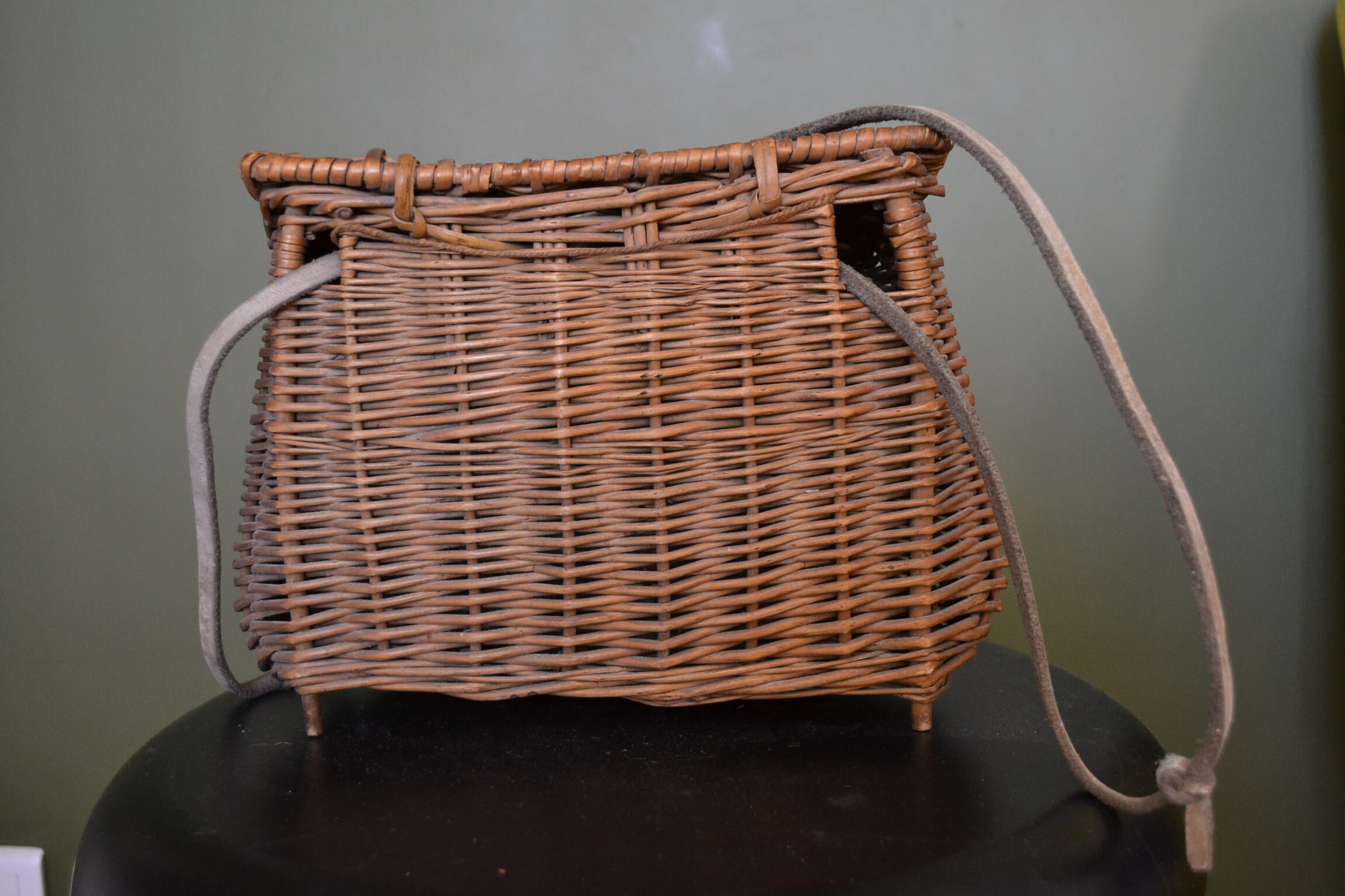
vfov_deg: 36.9
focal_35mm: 36
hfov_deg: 53.1
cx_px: 672
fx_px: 1345
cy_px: 448
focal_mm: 24
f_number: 4
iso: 1250
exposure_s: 1/60
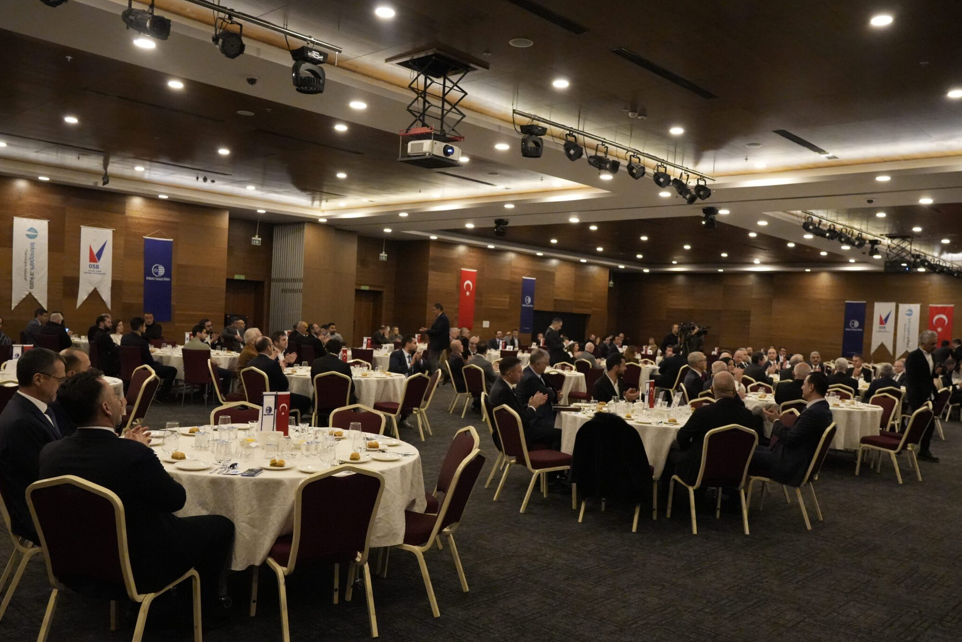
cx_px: 492
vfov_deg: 43.6
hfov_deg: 61.9
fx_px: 802
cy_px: 355
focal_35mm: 30
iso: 12800
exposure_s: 1/200
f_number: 4
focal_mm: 24
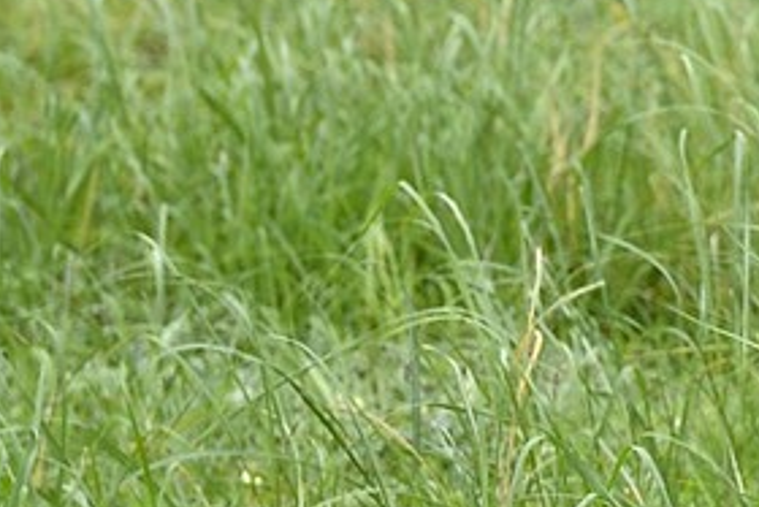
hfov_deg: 1.8
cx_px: 2033
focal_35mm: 1141
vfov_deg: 1.2
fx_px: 24067
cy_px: 60
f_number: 7.1
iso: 800
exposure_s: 1/400
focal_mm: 200
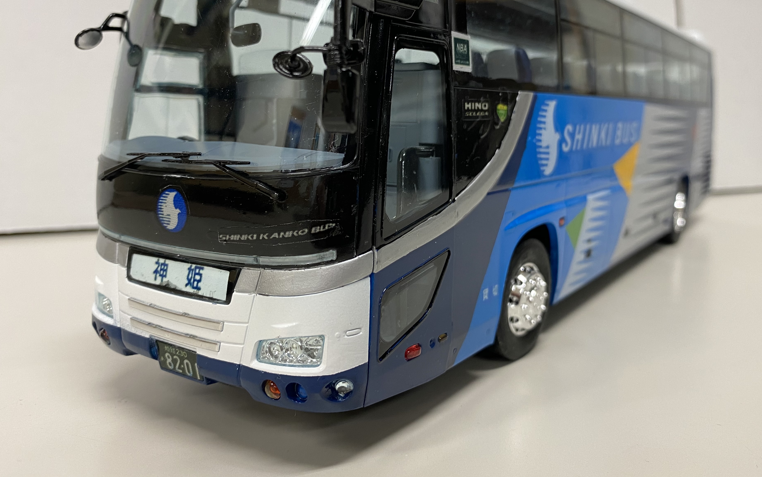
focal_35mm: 30
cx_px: 410
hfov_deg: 62.8
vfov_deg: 41.4
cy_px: 166
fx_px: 623
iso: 80
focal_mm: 4.25
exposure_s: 1/60
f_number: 1.8
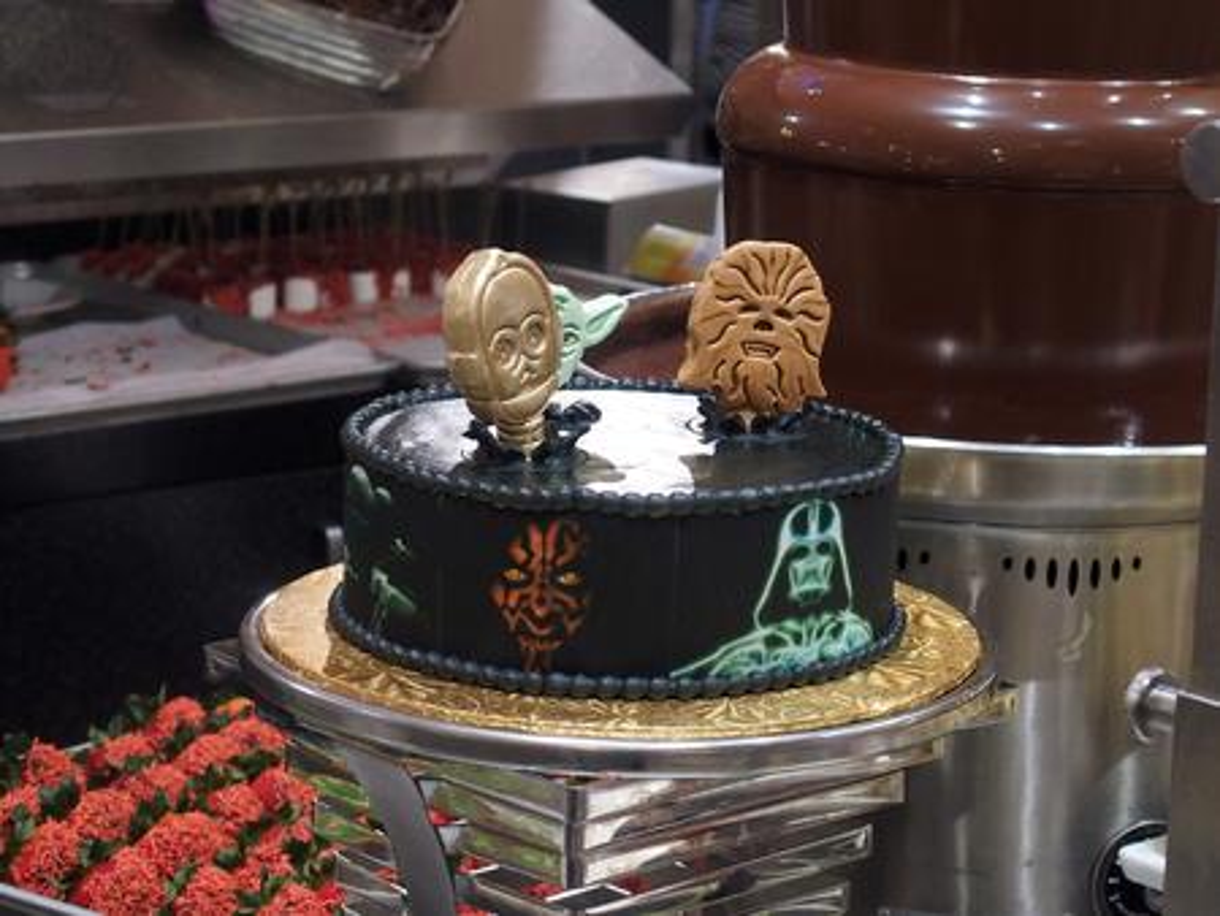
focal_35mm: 84
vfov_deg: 17.6
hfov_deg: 23.3
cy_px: 458
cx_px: 610
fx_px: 2962
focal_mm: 17.8
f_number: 2.8
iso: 800
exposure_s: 1/40
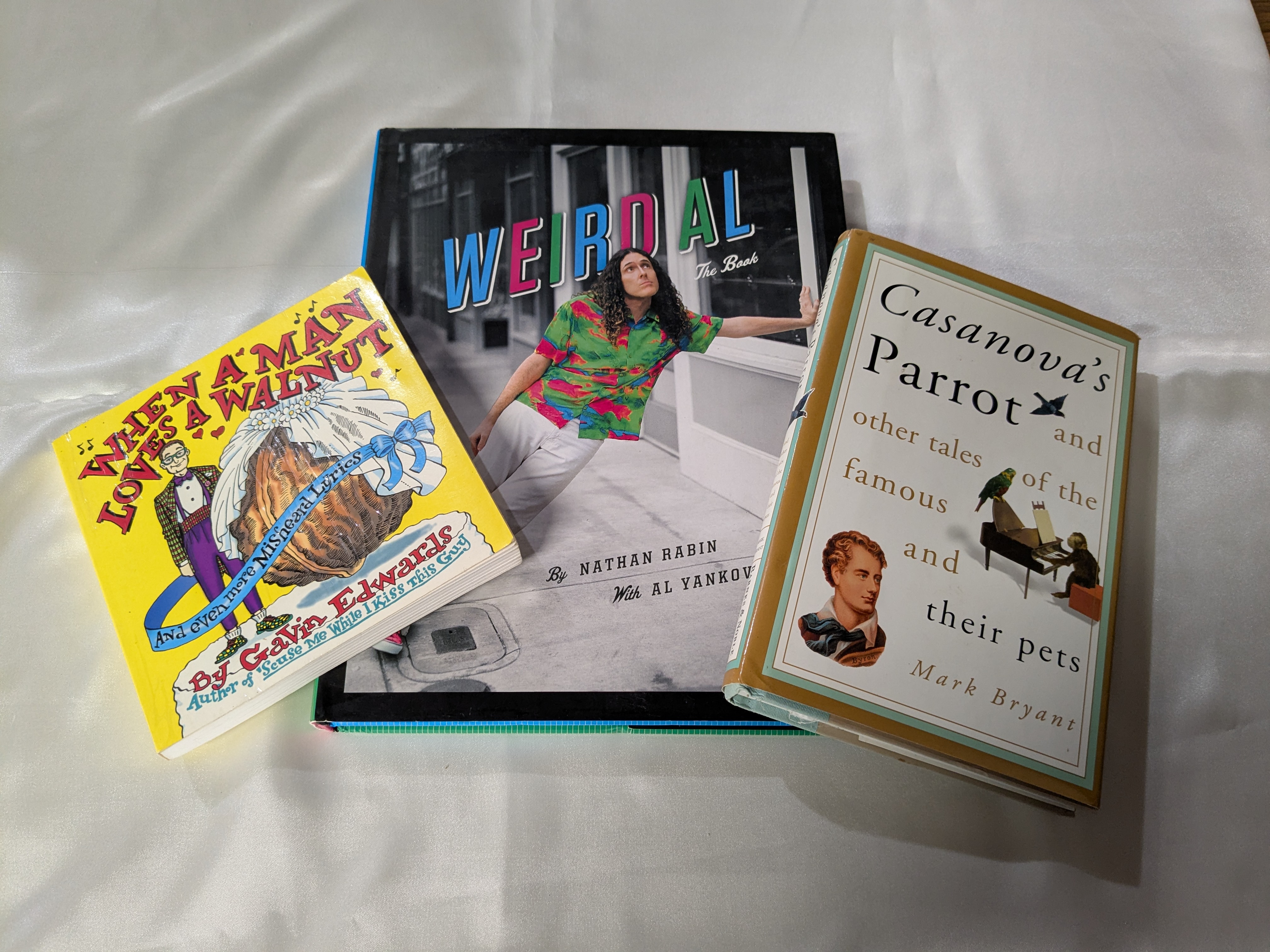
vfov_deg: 51.4
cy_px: 476
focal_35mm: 27
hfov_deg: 65.3
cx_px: 635
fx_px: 991
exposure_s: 1/40
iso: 174
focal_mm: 4.38
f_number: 1.73
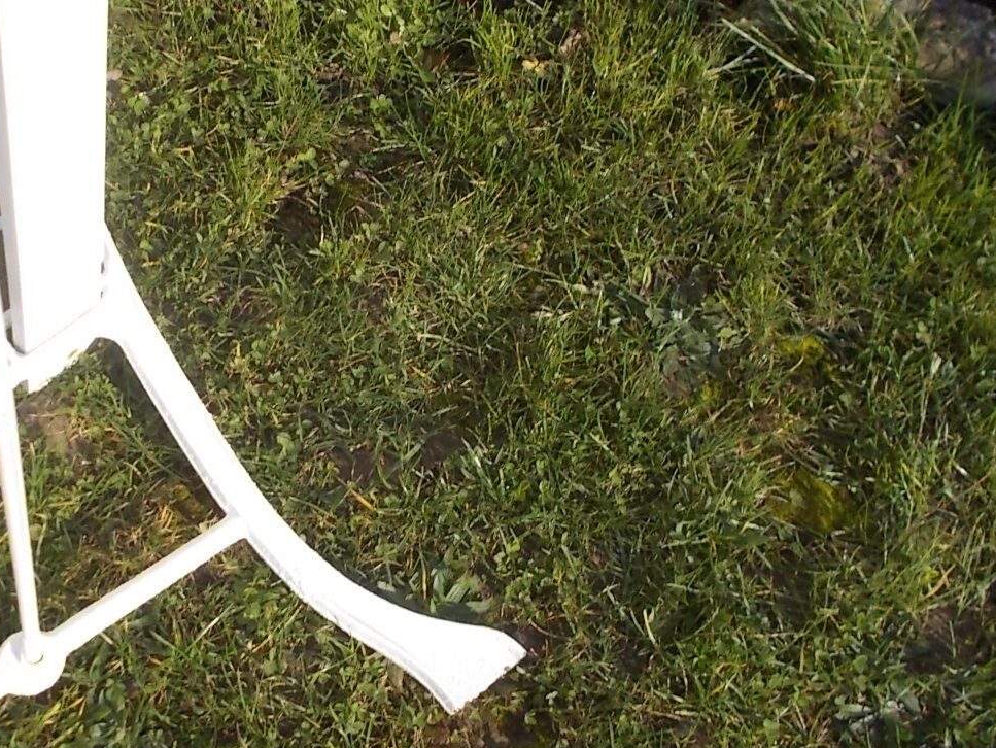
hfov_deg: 43.4
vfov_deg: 33.6
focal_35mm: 43
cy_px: 338
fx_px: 1238
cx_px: 352
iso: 80
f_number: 8
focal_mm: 4.6
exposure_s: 1/100
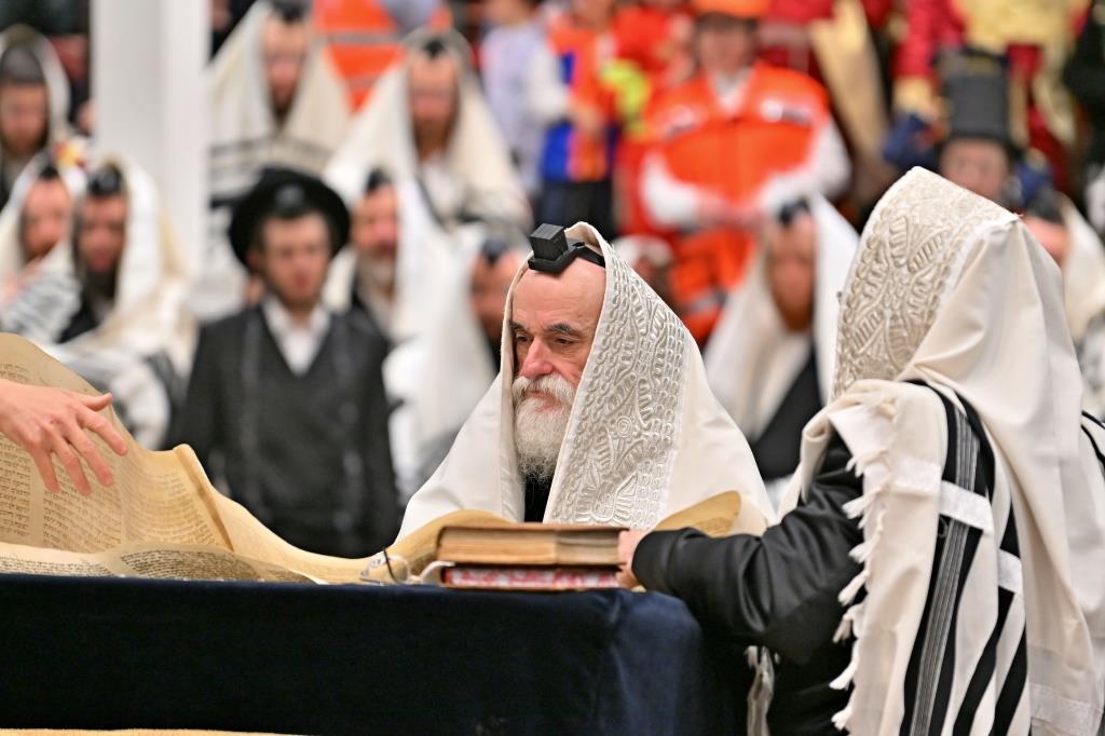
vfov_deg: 4.6
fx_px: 9205
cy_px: 368
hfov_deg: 6.9
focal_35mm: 300
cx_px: 552
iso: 320
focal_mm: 200
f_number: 2.8
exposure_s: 1/400
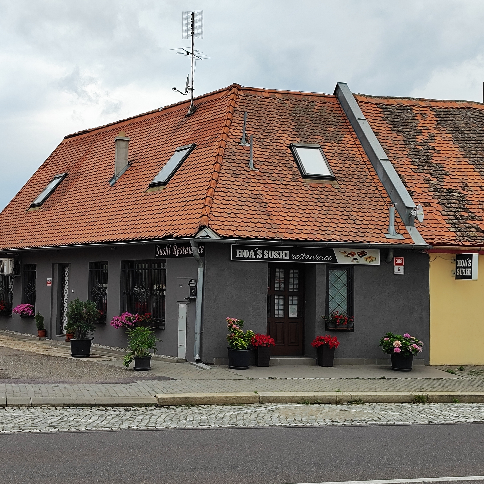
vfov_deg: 55.6
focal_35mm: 29
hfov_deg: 55.3
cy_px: 240
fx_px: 459
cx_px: 201
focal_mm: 5.89
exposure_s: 1/324
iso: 50
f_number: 1.89
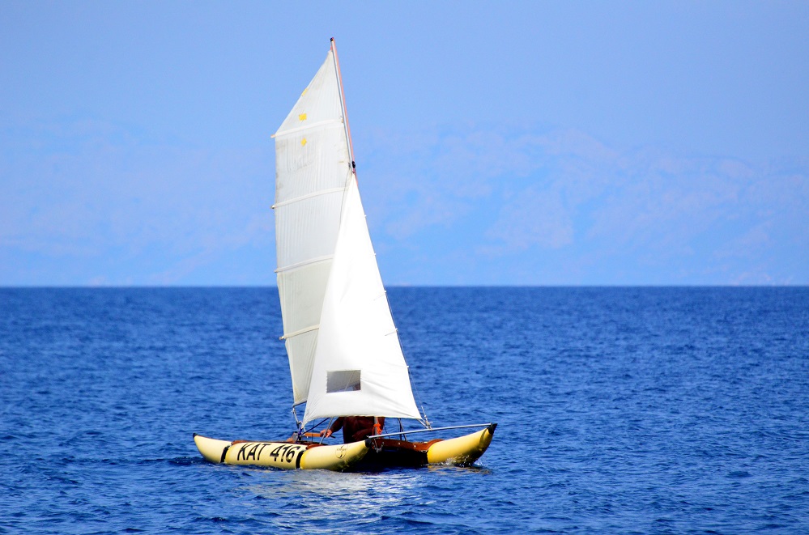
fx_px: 9080
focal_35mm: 405
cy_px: 268
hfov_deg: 5.1
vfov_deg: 3.4
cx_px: 404
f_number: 5.6
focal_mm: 270
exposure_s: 1/8000
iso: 1800
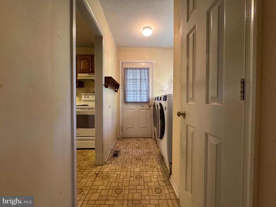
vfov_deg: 85.7
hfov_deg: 102.1
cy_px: 104
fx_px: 112
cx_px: 138
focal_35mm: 14
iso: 500
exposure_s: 1/60
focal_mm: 2.22
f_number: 2.2
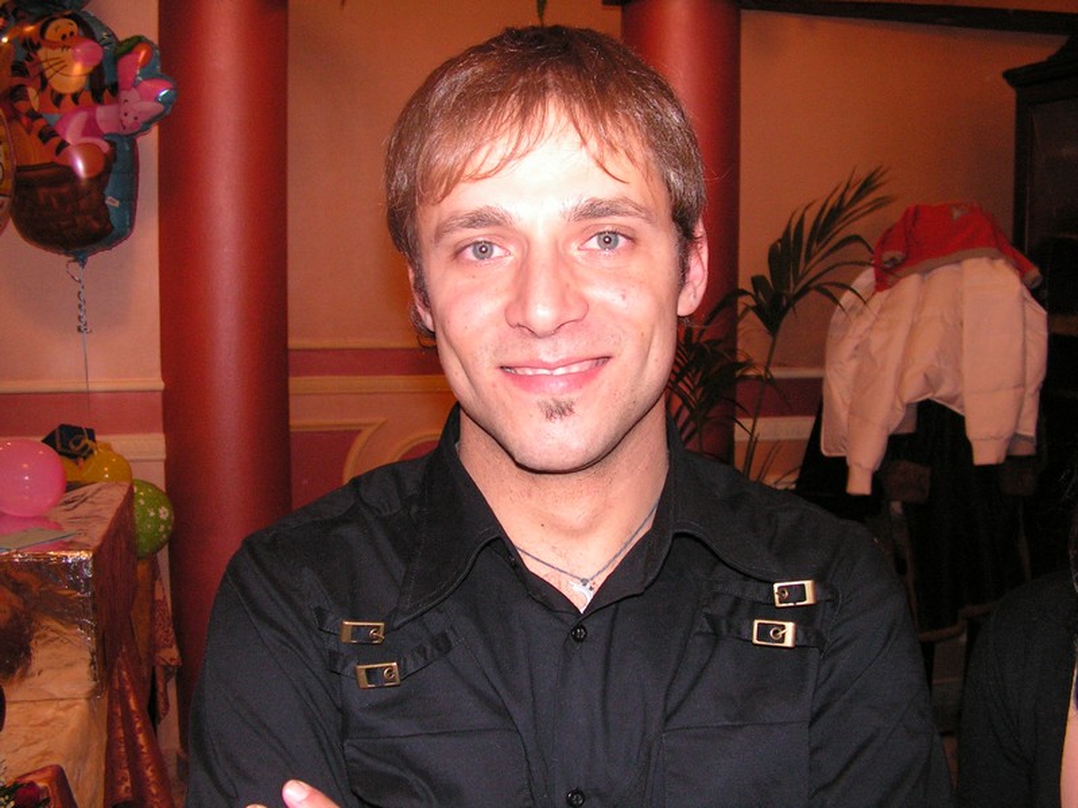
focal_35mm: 36
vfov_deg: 39.7
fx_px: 1121
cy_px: 404
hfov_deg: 51.4
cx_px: 539
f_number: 3.2
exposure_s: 1/40
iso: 200
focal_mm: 6
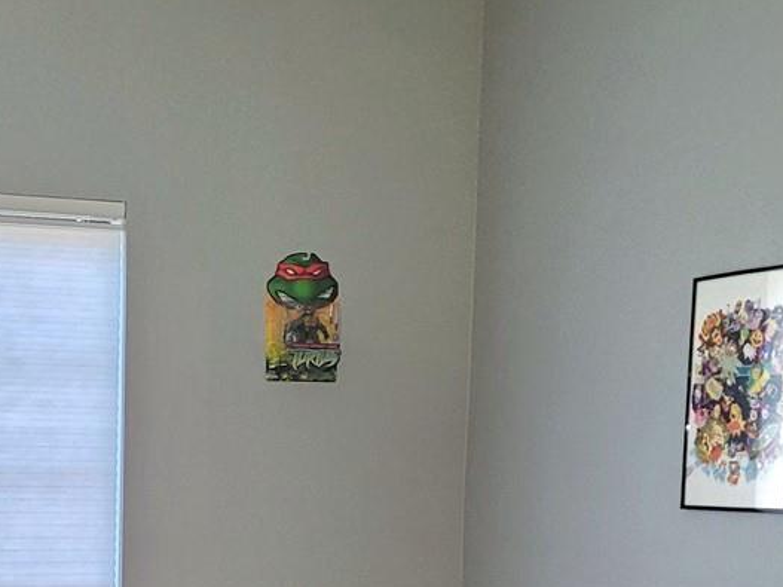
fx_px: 1787
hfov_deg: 24.0
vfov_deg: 17.8
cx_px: 61
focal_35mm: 79
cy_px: 688
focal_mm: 5.4
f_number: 1.8
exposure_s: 1/120
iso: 125
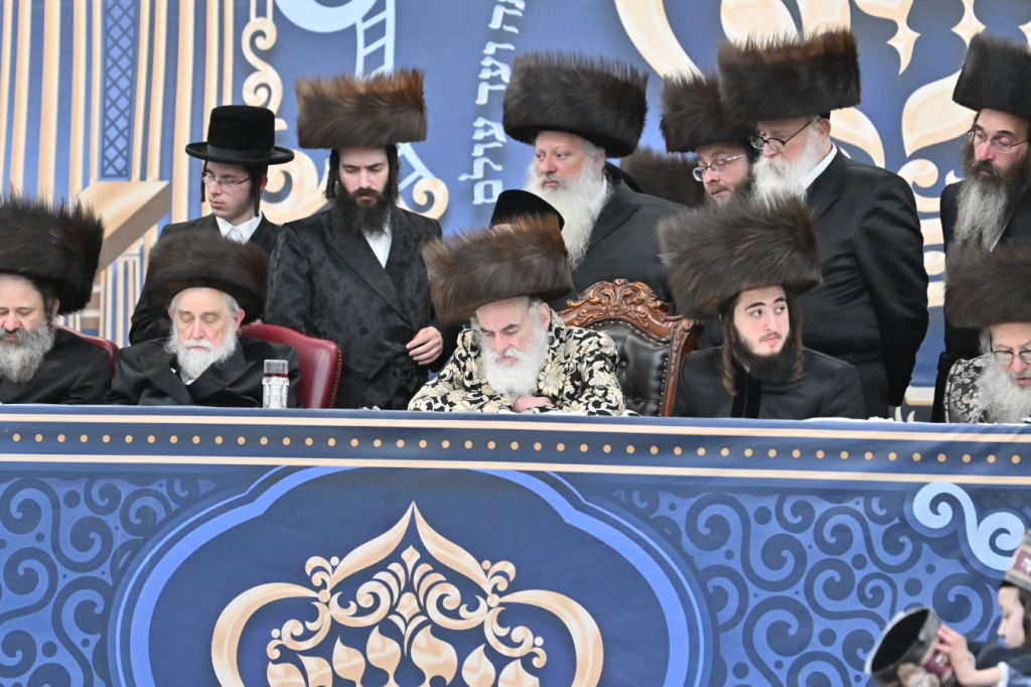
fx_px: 8588
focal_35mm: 300
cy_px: 344
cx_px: 516
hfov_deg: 6.9
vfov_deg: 4.6
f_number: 2.8
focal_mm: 200
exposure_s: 1/400
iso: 1600
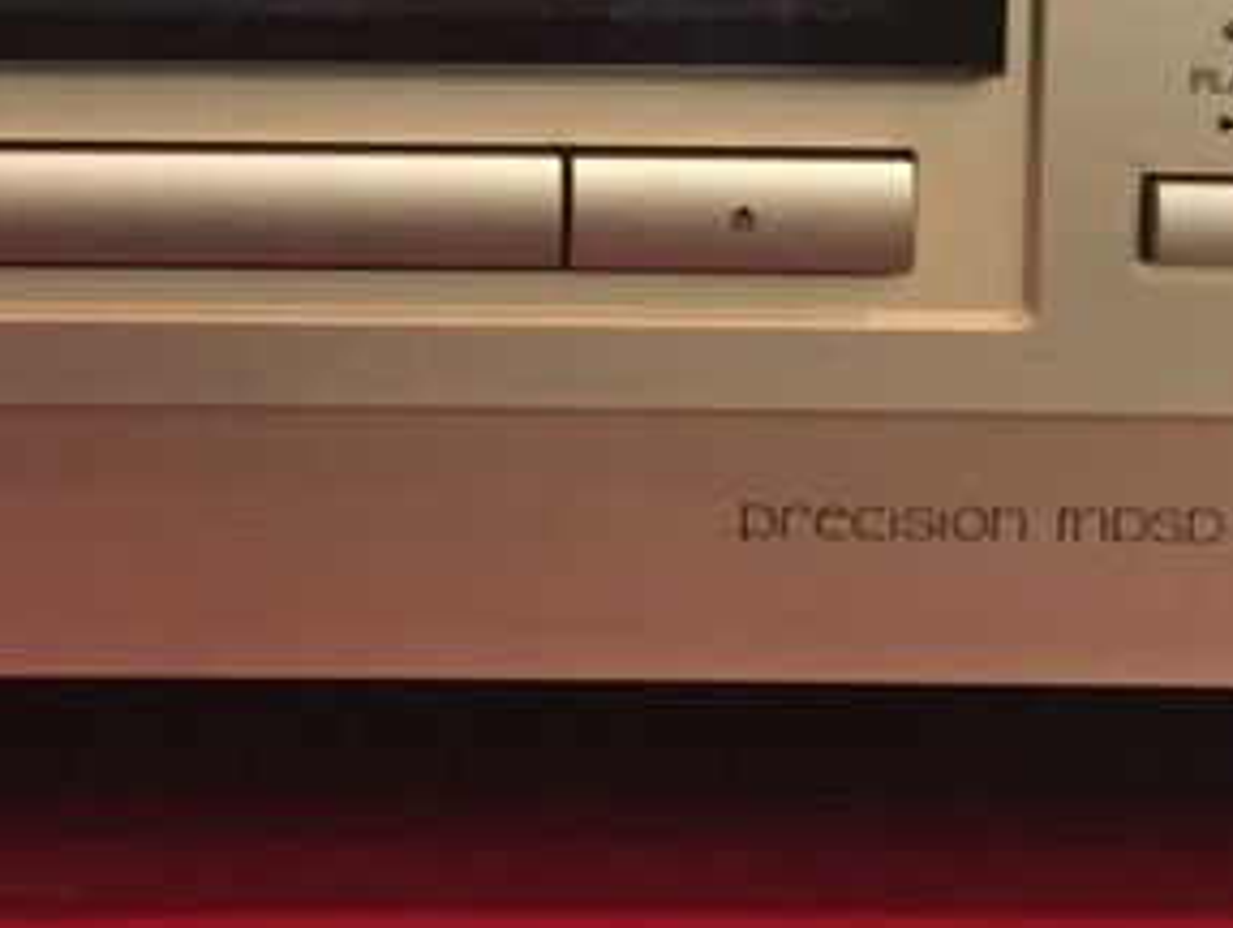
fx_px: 3887
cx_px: -26
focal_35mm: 109
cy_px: -434
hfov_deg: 17.6
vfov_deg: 12.9
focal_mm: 4.15
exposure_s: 1/15
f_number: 2.2
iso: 200
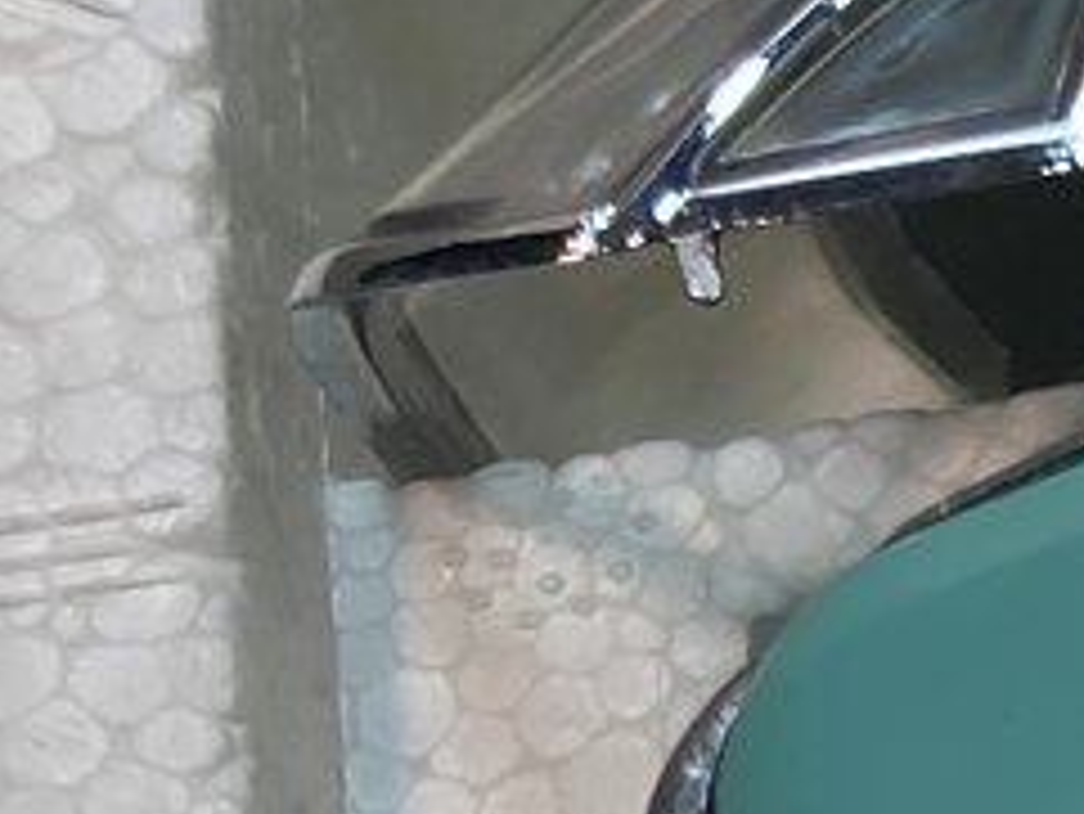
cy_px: 776
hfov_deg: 9.0
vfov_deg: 8.4
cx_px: 3326
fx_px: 5514
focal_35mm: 176
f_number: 1.8
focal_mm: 3.99
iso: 50
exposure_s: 1/60
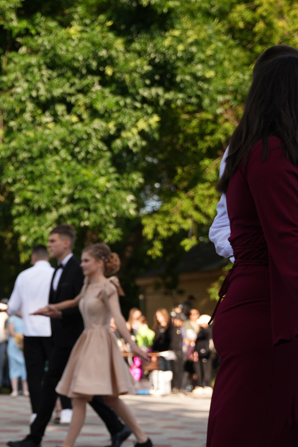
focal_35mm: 89
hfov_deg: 14.9
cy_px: 272
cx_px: -61
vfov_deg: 22.9
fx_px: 1100
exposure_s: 1/500
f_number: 2.8
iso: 160
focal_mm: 44.3
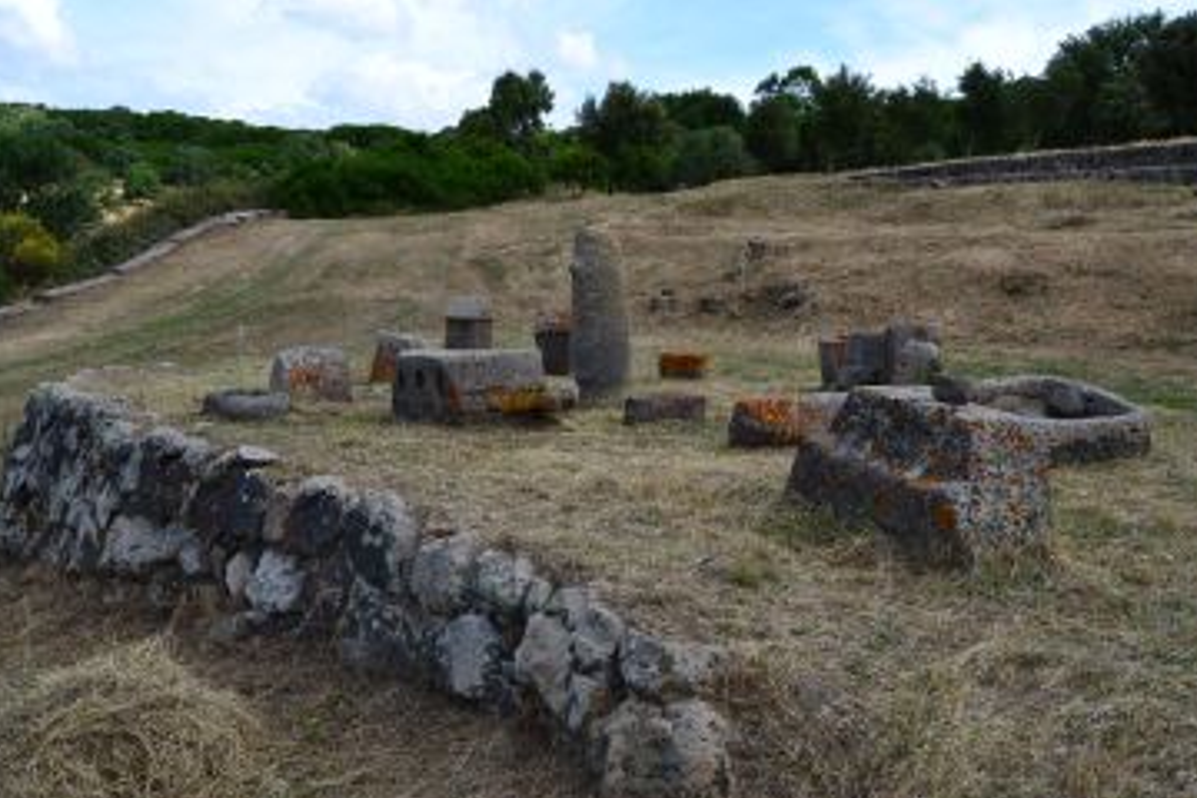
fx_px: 1184
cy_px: 336
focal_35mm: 36
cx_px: 559
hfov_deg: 53.6
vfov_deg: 37.1
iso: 400
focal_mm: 19
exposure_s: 1/400
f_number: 11
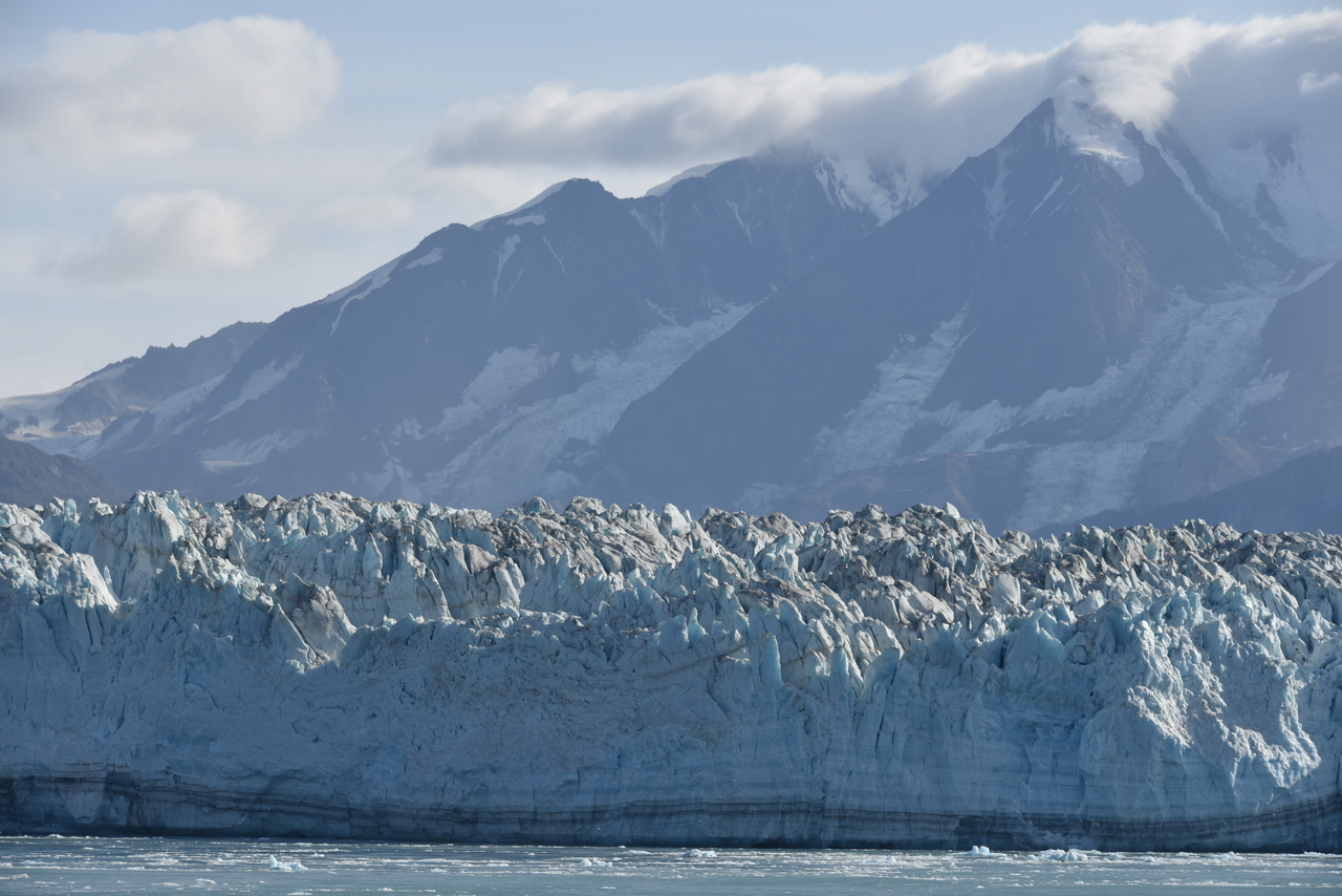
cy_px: 448
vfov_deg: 10.2
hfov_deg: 15.2
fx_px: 5033
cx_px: 671
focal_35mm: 135
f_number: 10
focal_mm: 135
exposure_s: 1/400
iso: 100
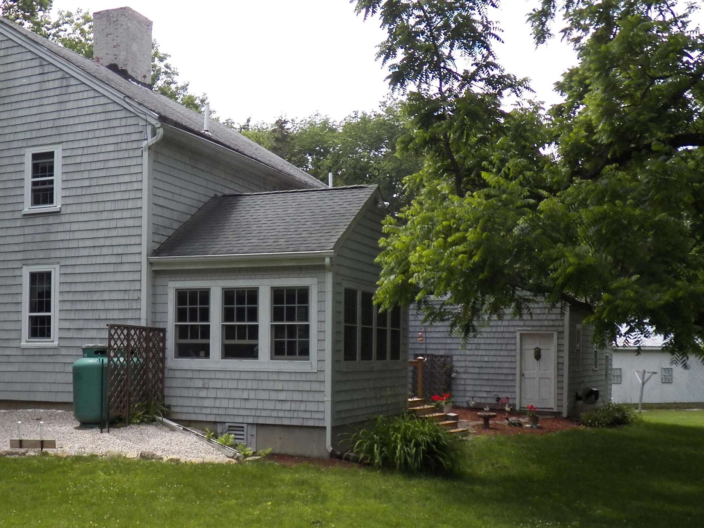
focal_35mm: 46
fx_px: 935
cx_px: 246
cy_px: 339
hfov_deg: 40.8
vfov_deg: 31.3
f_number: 2.8
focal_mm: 4.9
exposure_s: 1/500
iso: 125
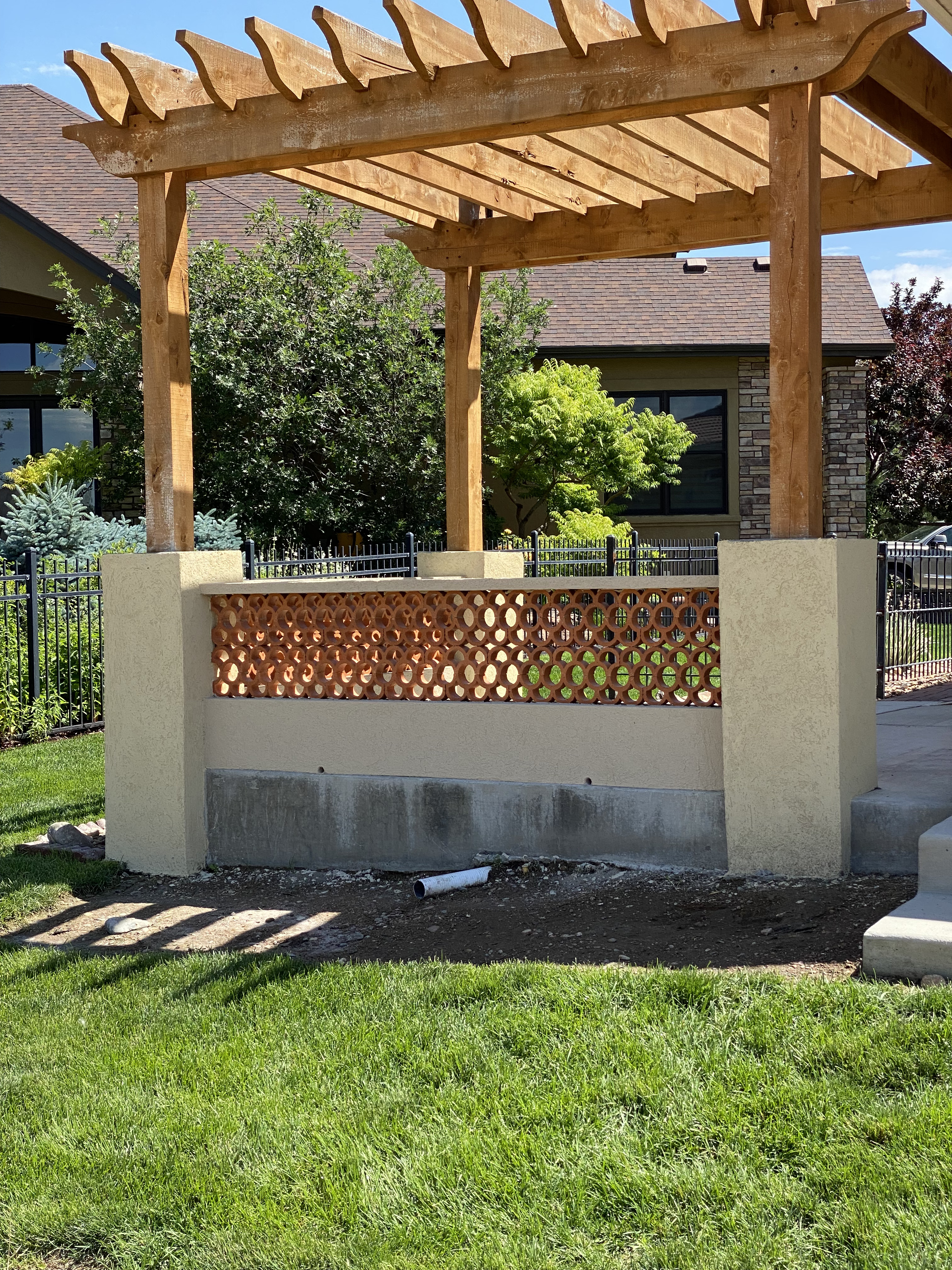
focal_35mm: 52
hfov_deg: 28.0
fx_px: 1907
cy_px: 635
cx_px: 476
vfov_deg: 36.8
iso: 20
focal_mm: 6
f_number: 2
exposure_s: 1/888
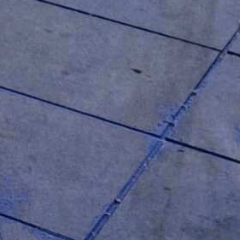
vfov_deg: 6.9
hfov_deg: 7.0
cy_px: -652
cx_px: -607
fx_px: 1632
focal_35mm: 208
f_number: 1.8
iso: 50
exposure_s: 1/824
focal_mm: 5.54
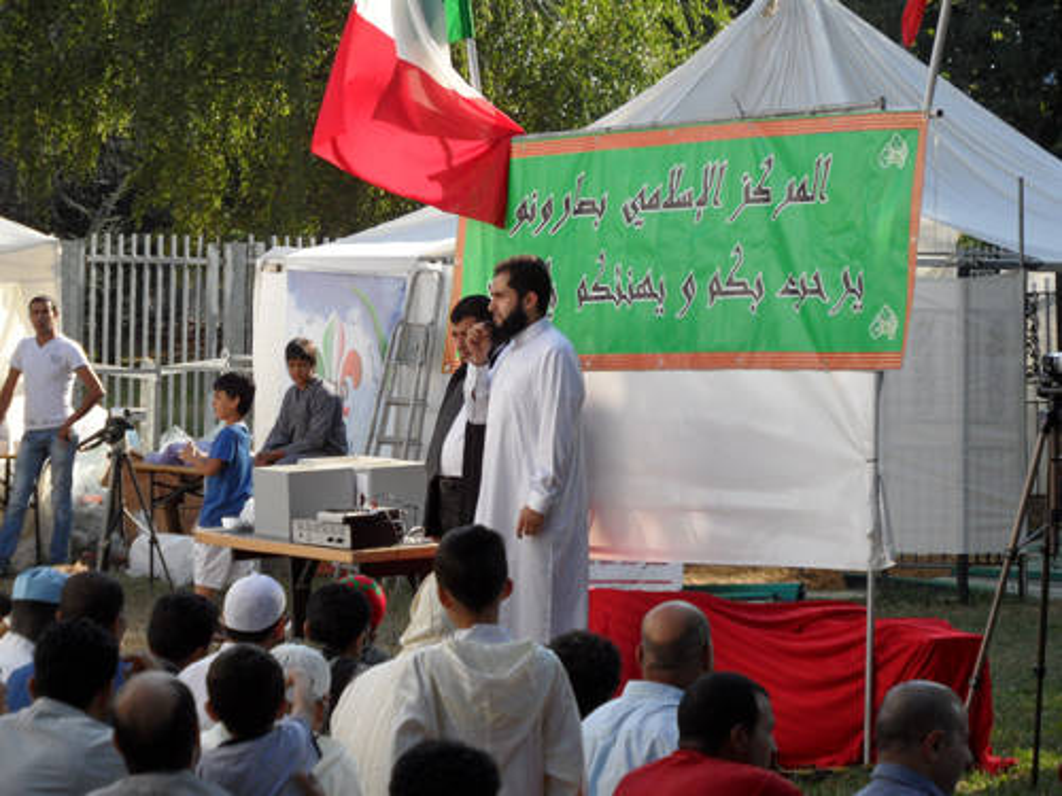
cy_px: 398
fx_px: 4602
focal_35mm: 150
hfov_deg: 13.2
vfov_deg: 9.9
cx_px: 531
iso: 80
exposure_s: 1/350
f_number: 4.4
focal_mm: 24.6
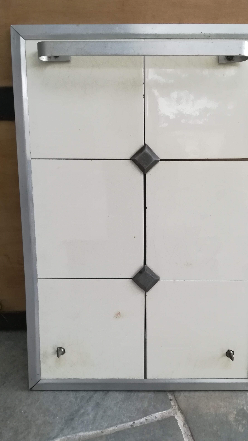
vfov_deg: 66.1
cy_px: 215
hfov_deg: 39.9
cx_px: 158
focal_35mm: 29
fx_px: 339
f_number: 2.2
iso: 320
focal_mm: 3.83
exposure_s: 1/25
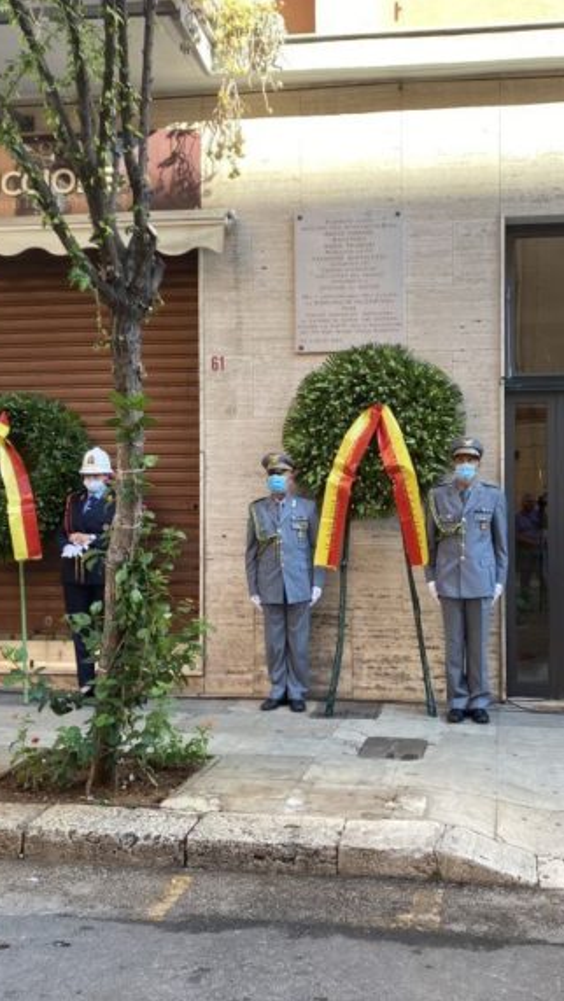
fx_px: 1010
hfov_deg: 31.0
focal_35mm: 38
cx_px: 368
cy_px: 502
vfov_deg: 52.8
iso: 32
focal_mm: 4.25
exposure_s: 1/122
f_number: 1.8
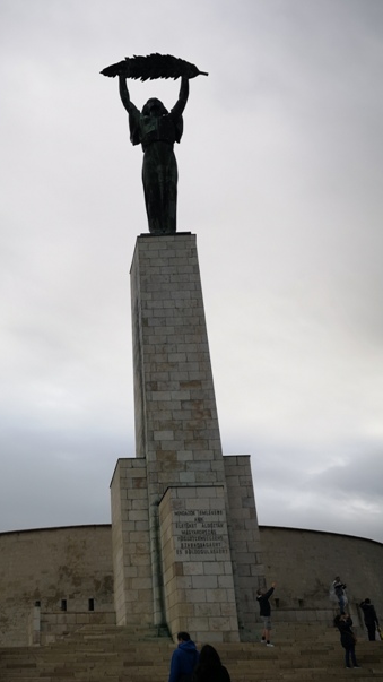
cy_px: 379
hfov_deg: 30.0
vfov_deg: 51.5
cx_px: 98
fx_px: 704
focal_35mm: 39
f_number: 1.8
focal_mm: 3.95
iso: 50
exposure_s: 1/989
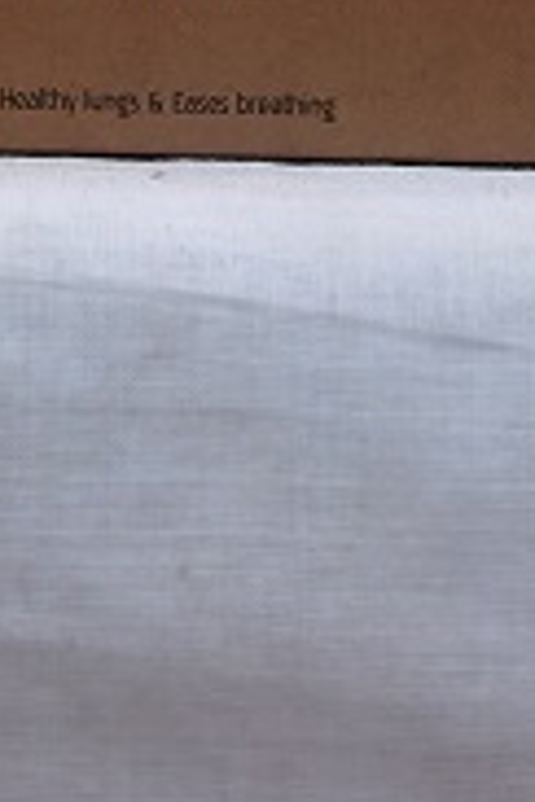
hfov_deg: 6.4
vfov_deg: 9.4
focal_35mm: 215
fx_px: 4792
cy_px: -167
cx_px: 171
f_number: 4.5
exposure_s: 1/125
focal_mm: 75
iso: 1600
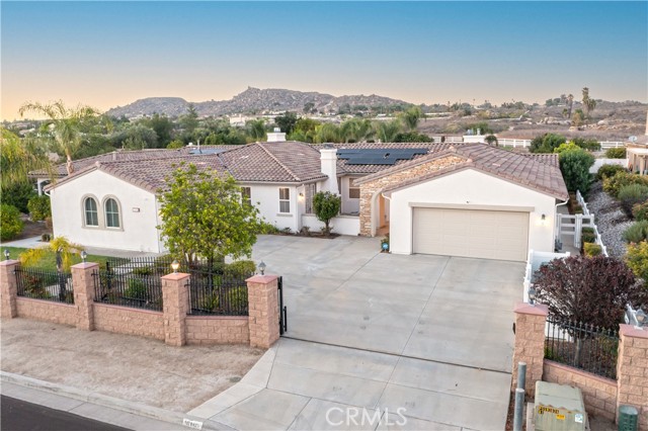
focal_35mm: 28
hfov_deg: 65.5
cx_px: 324
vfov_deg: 46.4
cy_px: 216
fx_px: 504
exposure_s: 1/40
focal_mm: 10.26
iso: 400
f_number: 4.5
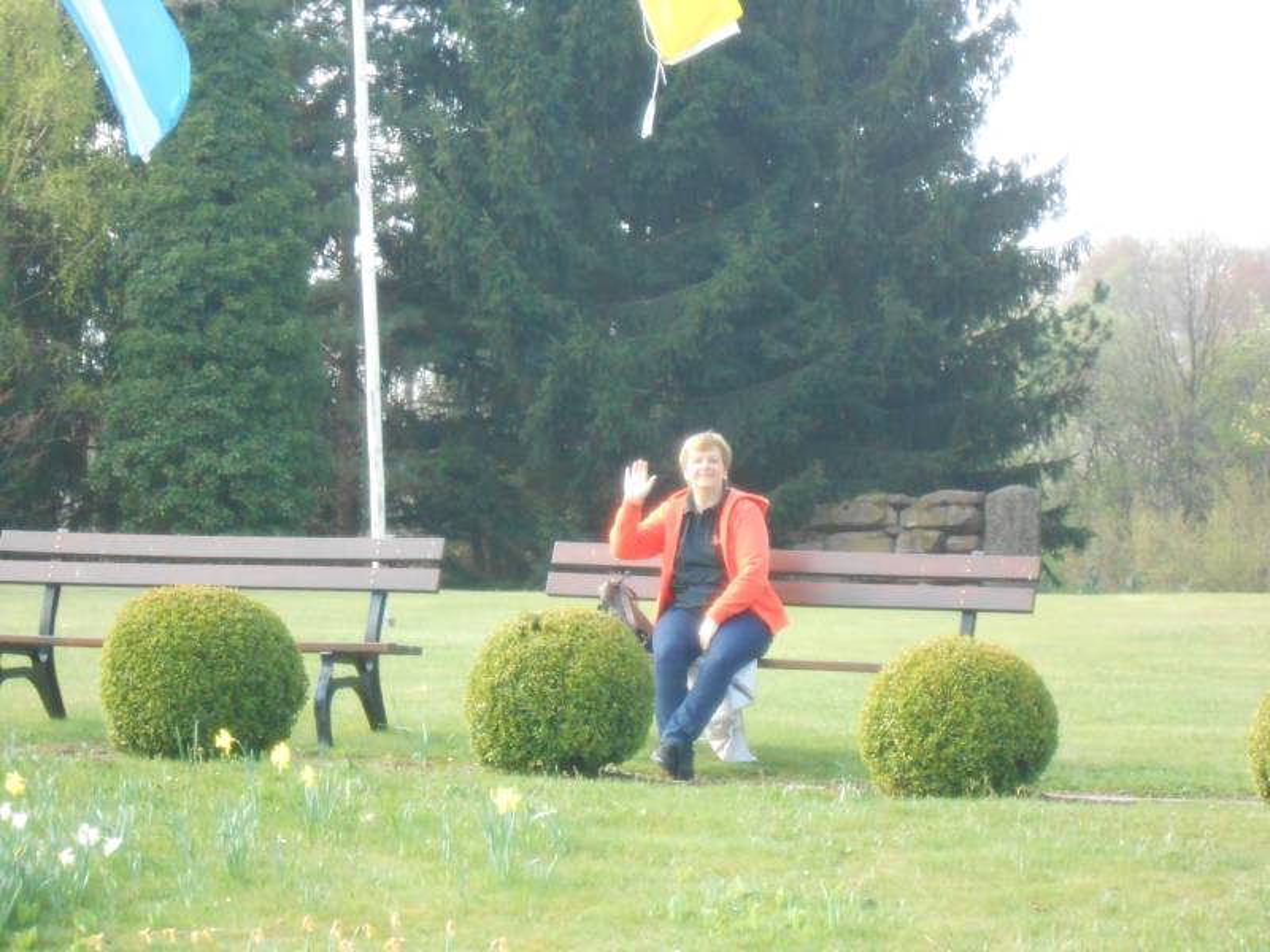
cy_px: 476
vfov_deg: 9.5
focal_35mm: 156
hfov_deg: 12.7
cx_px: 635
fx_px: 5723
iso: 800
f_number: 6.5
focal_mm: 27.6
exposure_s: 1/250
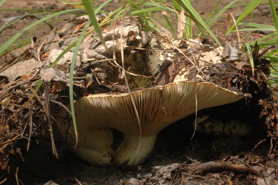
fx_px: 405
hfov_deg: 37.9
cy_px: 92
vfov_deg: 25.7
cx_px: 139
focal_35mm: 52
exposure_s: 1/13
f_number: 20
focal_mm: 35
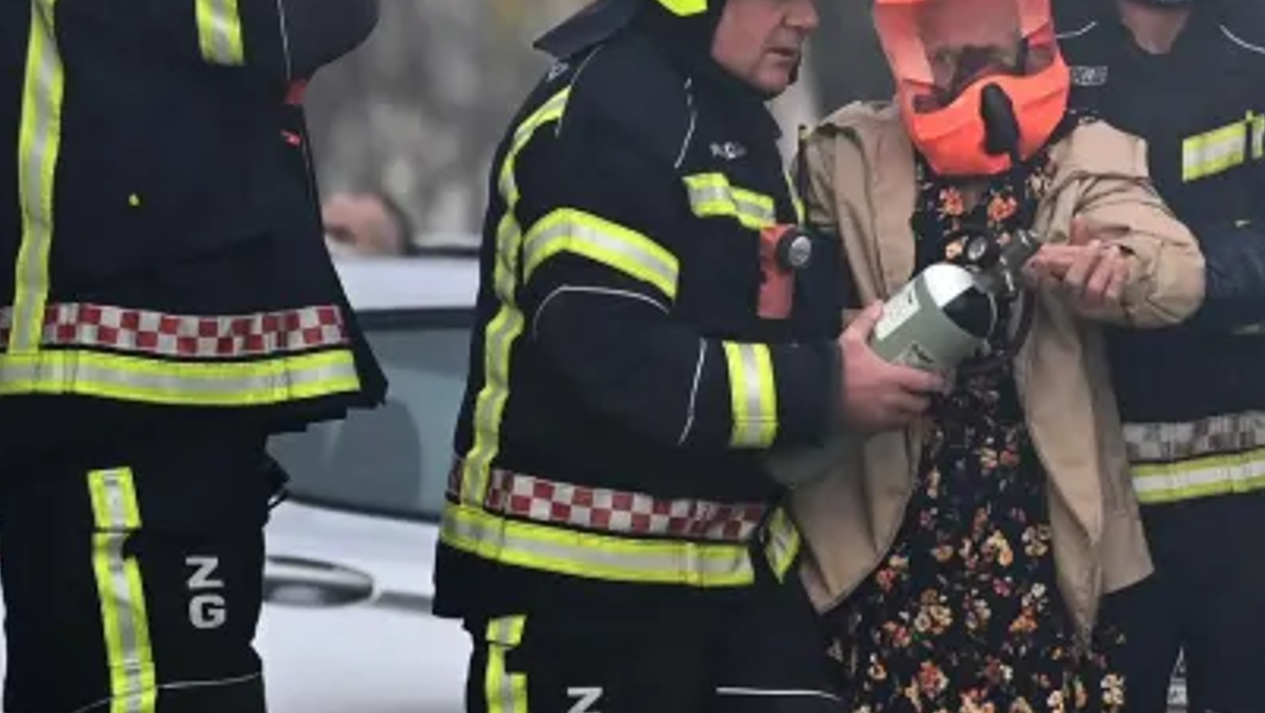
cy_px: 437
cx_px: 1000
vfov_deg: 3.1
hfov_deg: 5.4
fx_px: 13323
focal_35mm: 397
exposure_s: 1/2000
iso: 500
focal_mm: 200
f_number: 2.8
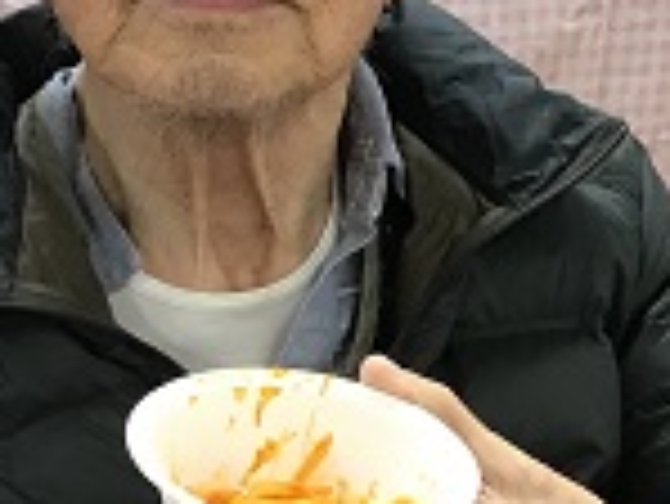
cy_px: 322
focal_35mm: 104
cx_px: 306
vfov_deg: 14.2
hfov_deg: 18.9
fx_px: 2015
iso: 100
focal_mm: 3.3
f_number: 2.4
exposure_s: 1/30
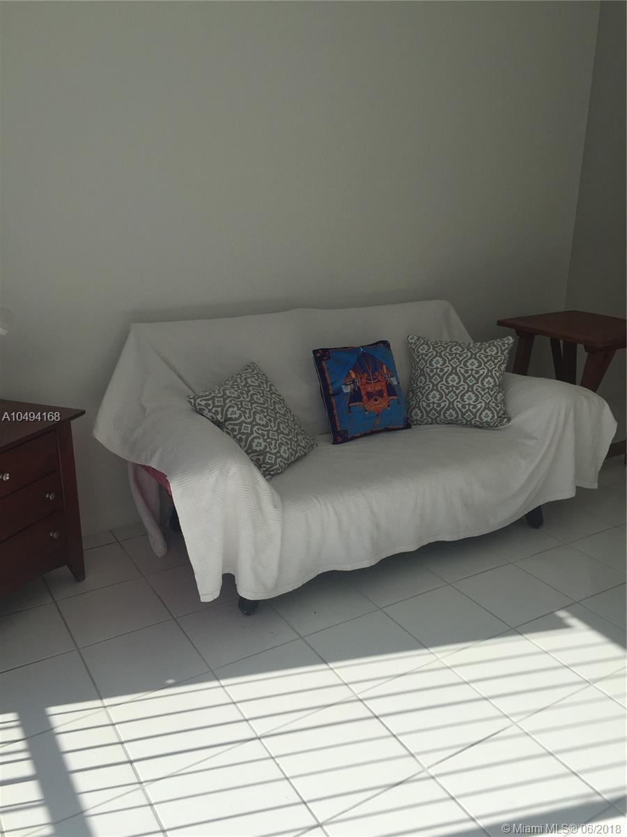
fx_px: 700
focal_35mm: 29
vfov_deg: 61.7
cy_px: 418
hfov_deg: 48.2
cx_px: 314
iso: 32
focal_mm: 4.15
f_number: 2.2
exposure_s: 1/1582
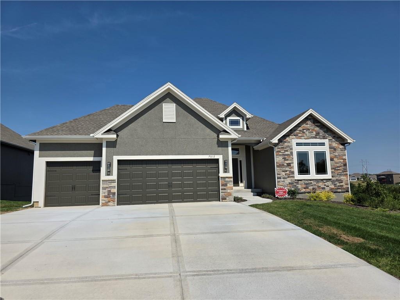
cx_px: 200
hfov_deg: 73.9
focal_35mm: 23
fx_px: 266
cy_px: 150
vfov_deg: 58.9
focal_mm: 6.3
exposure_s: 1/7944
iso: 64
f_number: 1.7
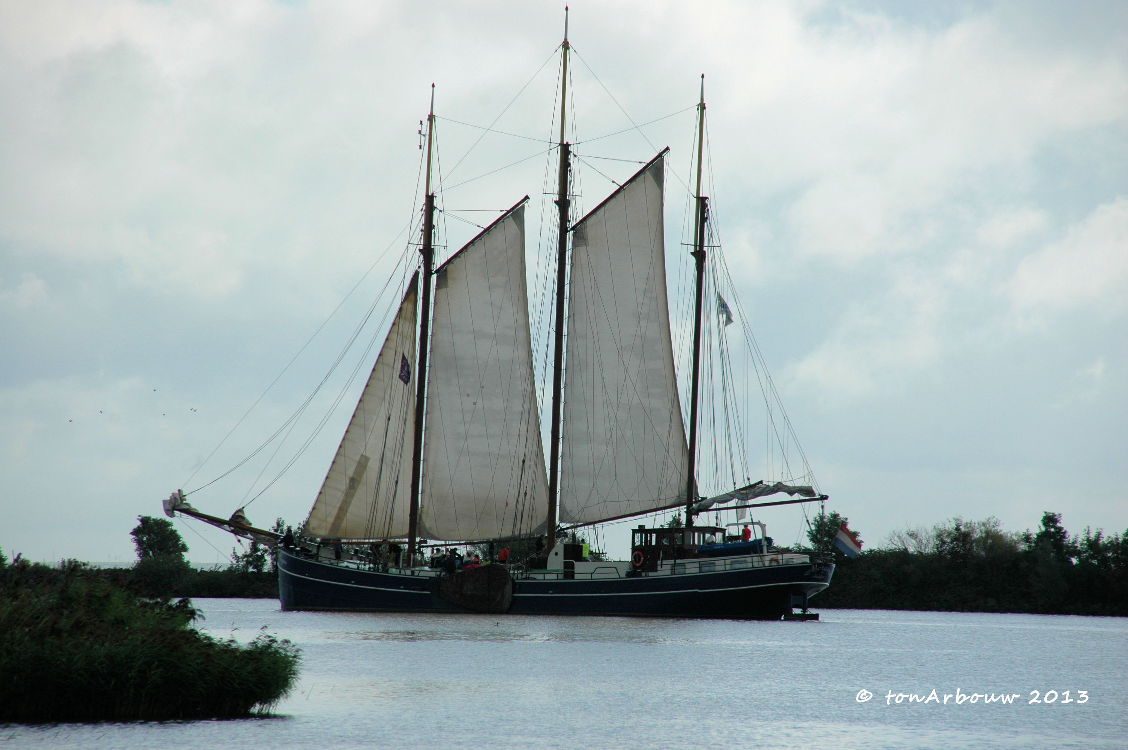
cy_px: 375
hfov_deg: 6.9
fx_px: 9392
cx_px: 564
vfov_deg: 4.6
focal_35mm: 300
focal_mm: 200
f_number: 8
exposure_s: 1/1000
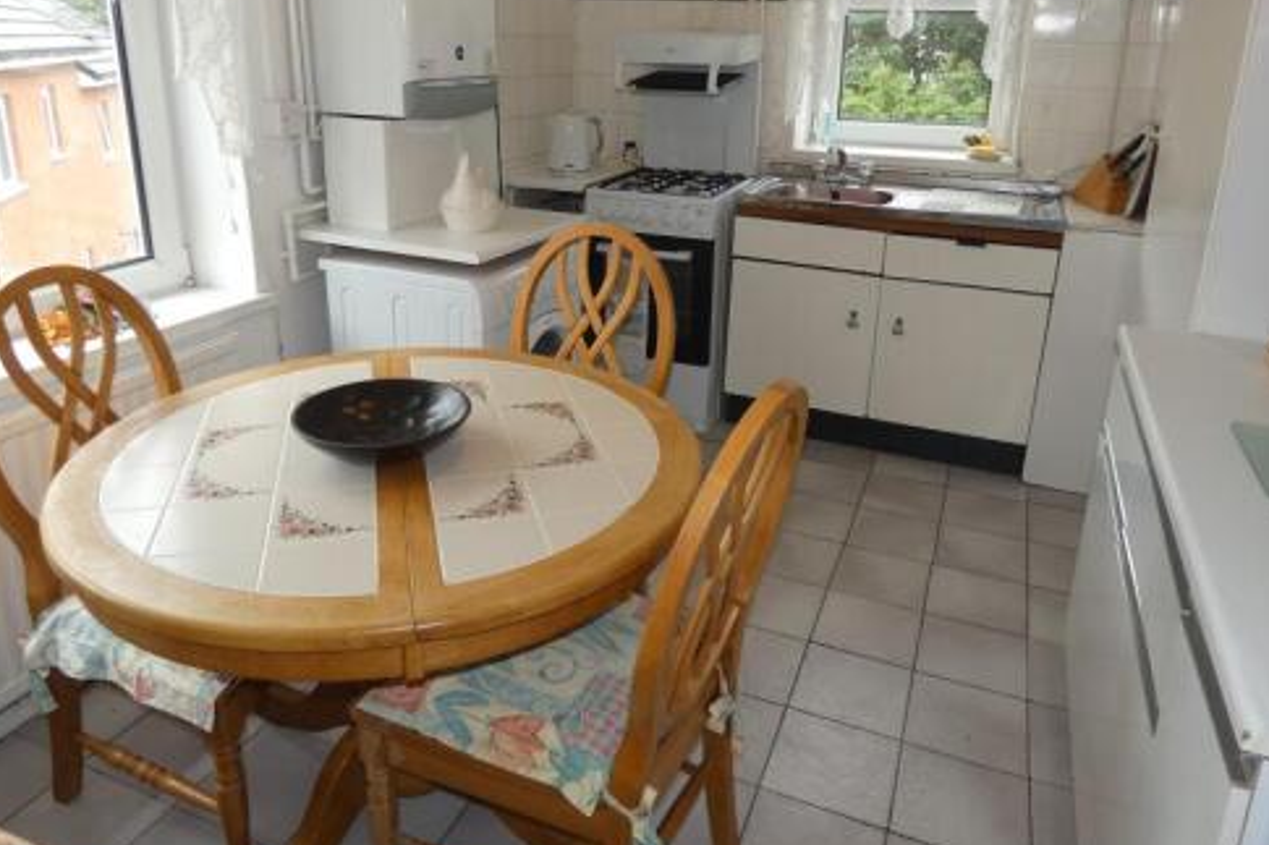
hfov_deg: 71.5
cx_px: 624
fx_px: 881
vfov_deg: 50.8
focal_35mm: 25
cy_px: 320
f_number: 2.8
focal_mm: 3.6
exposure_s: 1/60
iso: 80
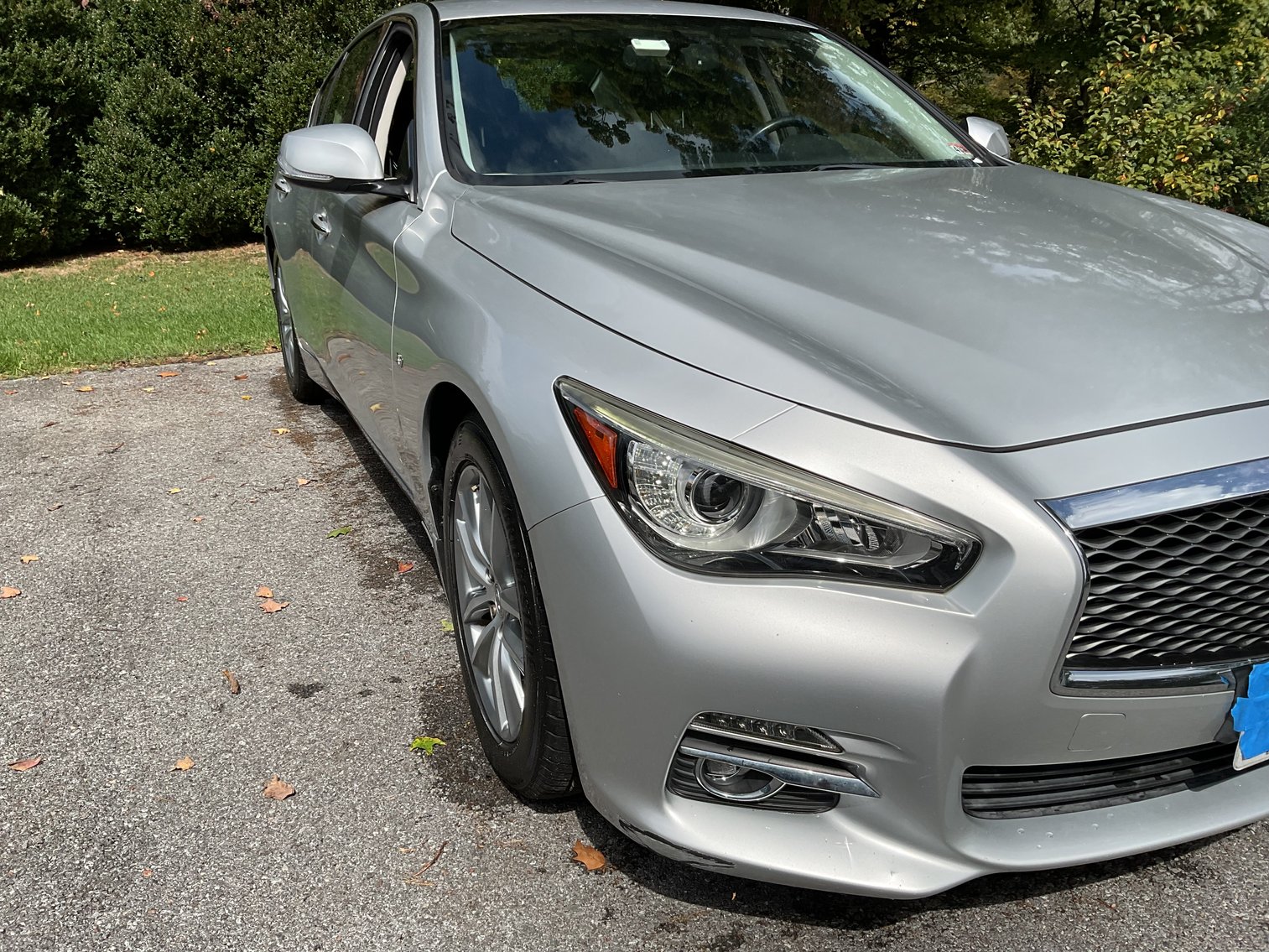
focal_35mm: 29
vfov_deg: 48.2
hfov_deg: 61.7
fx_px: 1063
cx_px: 634
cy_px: 476
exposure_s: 1/3322
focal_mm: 3
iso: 16
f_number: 1.8
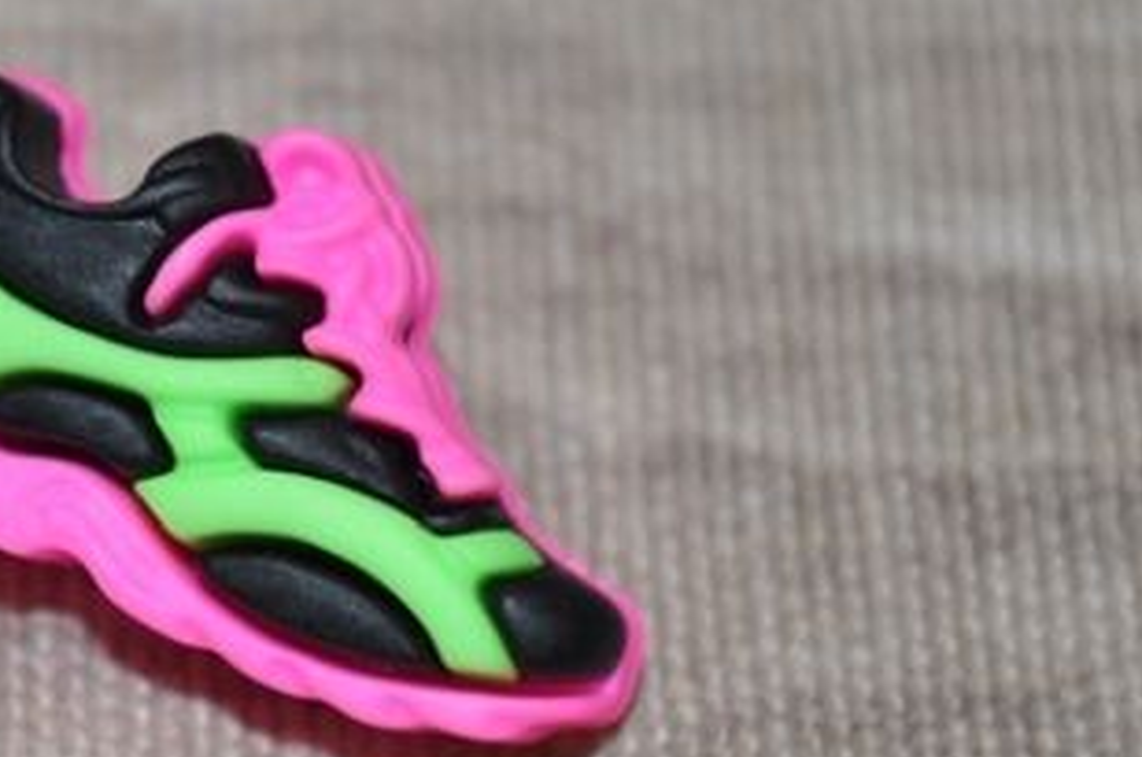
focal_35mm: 213
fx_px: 6756
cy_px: 526
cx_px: 203
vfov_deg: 6.4
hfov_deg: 9.6
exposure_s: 1/60
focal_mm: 55
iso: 200
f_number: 5.6
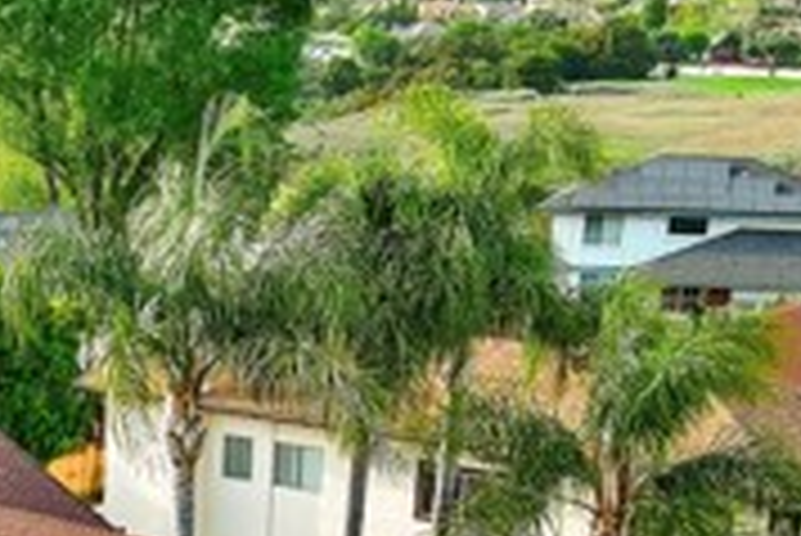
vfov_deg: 12.5
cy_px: 813
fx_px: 2316
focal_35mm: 104
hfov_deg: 18.9
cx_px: -50
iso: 100
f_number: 2.8
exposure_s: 1/250
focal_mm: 10.57
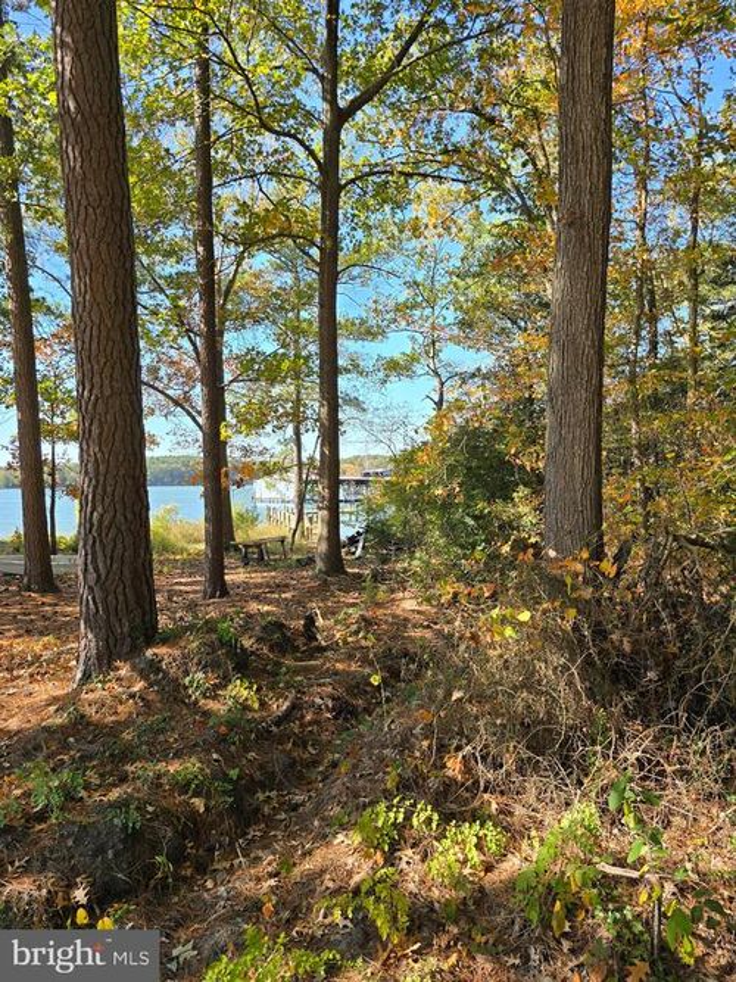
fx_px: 652
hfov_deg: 58.9
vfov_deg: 73.9
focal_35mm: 23
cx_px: 368
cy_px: 491
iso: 12
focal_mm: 6.3
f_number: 1.7
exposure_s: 1/234
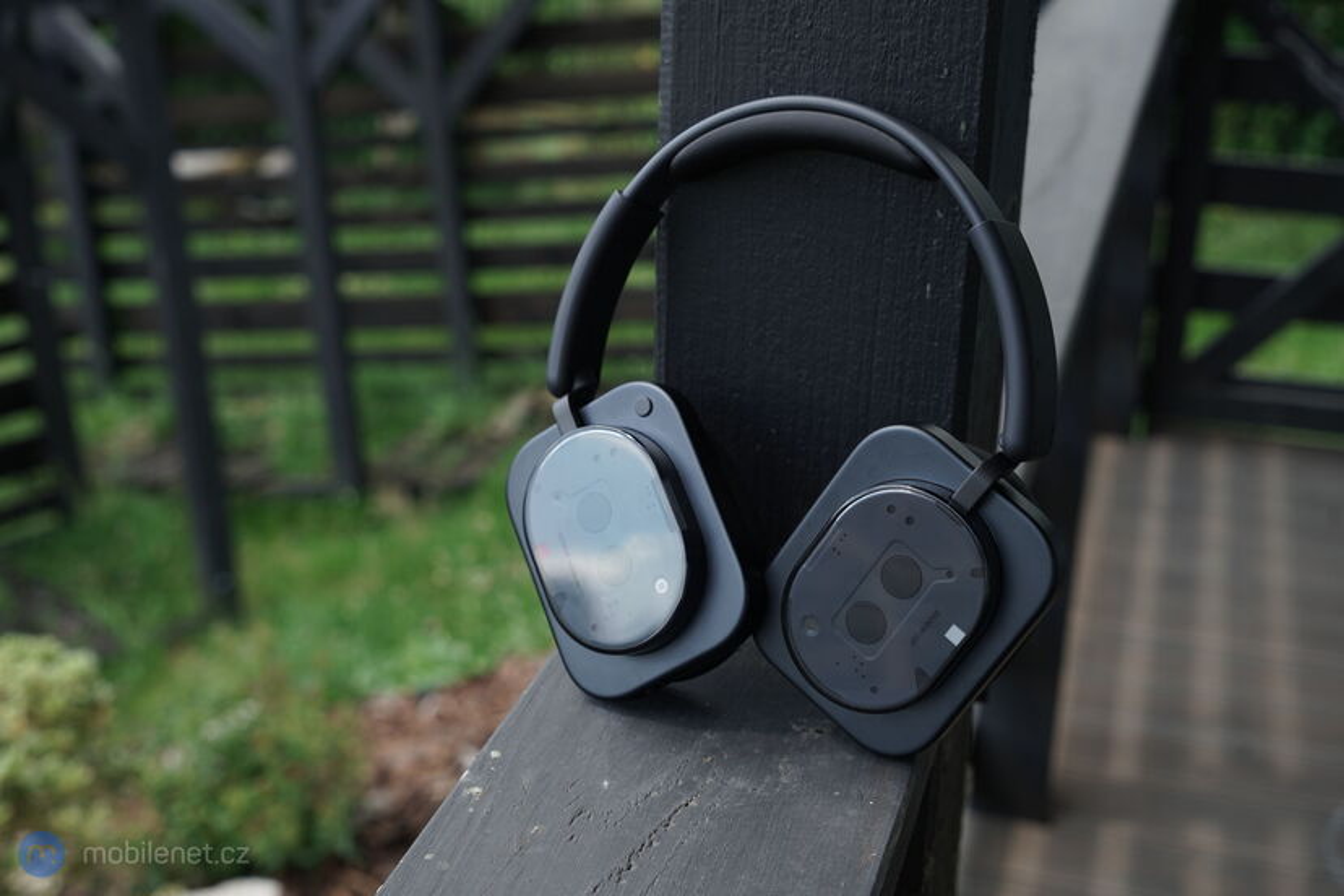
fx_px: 1867
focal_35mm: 50
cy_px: 448
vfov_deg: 27.0
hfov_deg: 39.6
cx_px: 672
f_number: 6.3
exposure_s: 1/125
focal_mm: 50
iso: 160
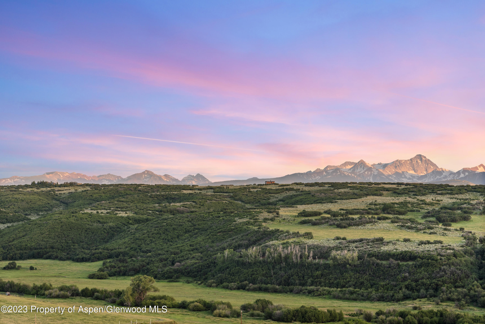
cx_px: 242
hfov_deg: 20.8
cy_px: 162
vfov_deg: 14.0
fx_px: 1321
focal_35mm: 98
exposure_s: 1/13
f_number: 8
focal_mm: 98
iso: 100
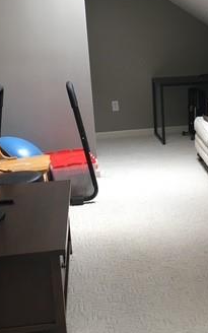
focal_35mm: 60
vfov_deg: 34.0
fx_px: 544
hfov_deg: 21.4
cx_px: 163
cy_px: 163
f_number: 2.2
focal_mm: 4.15
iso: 64
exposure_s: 1/30
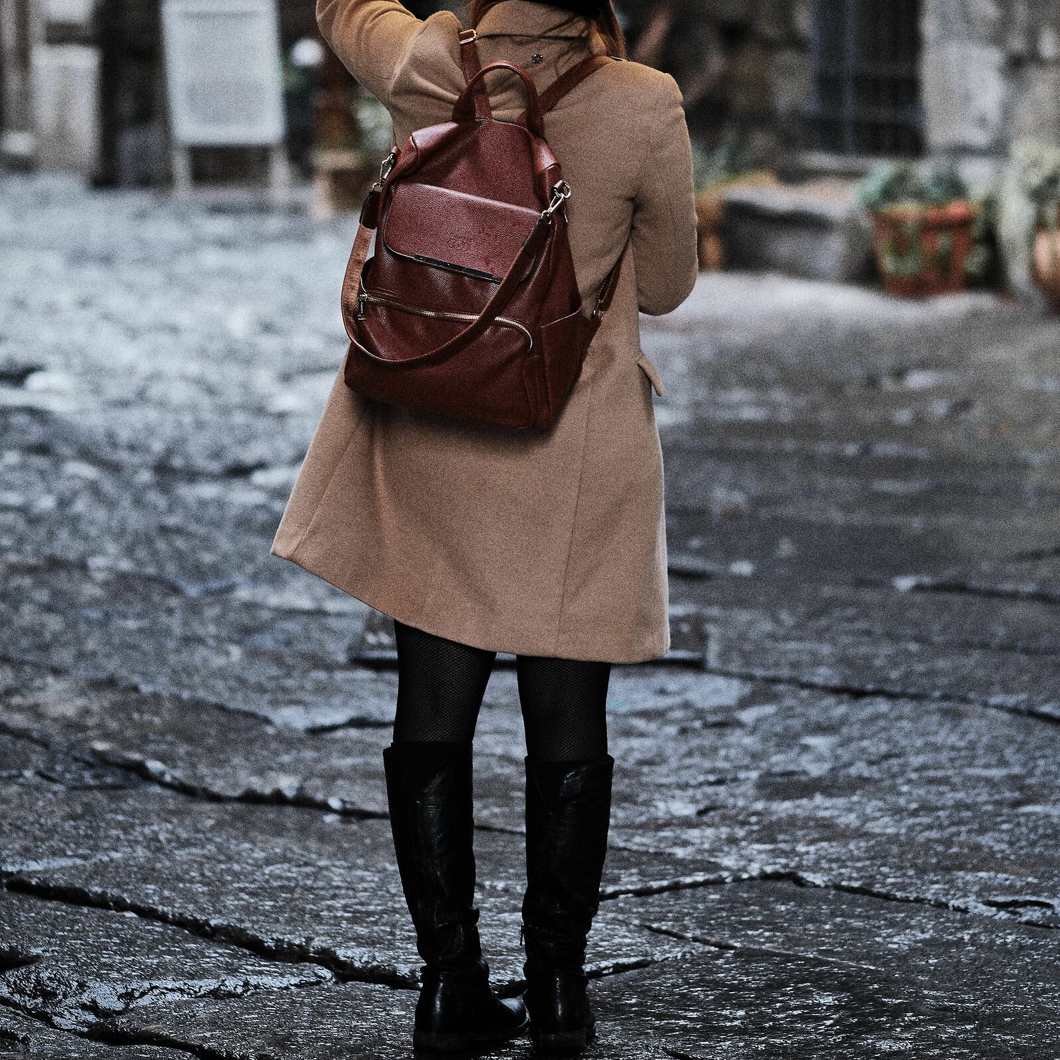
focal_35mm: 173
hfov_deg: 10.1
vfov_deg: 10.1
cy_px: 367
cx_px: 532
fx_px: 5993
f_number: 2
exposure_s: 1/200
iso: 500
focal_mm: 90
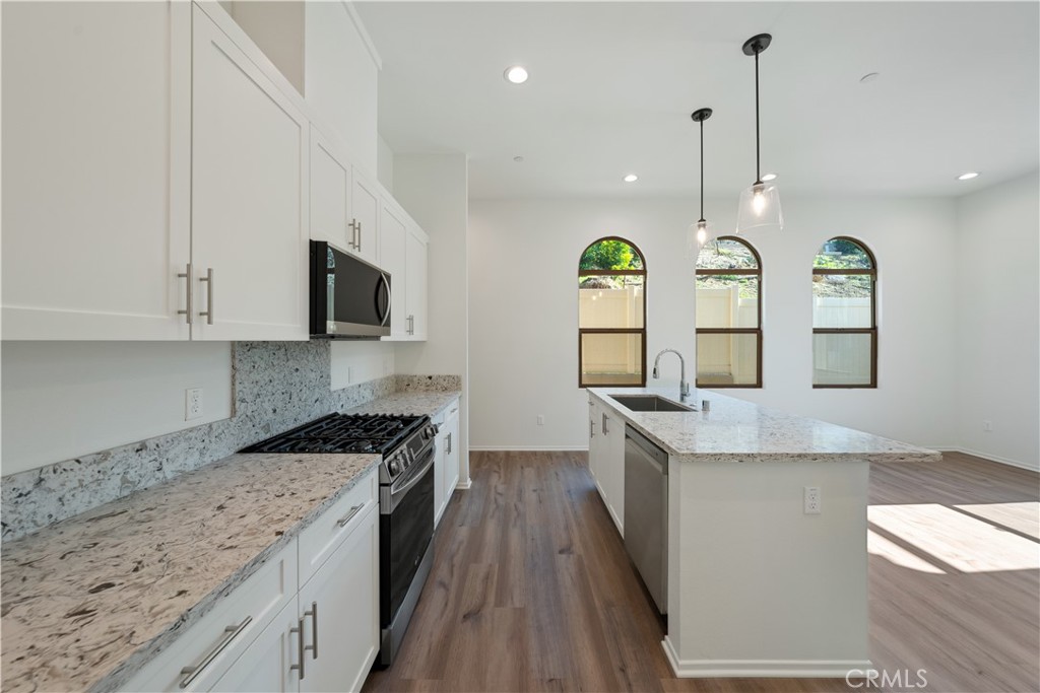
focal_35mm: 12
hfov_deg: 112.6
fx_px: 347
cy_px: 346
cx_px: 520
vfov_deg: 90.0
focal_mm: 12
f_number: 8
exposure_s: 1/30
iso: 800
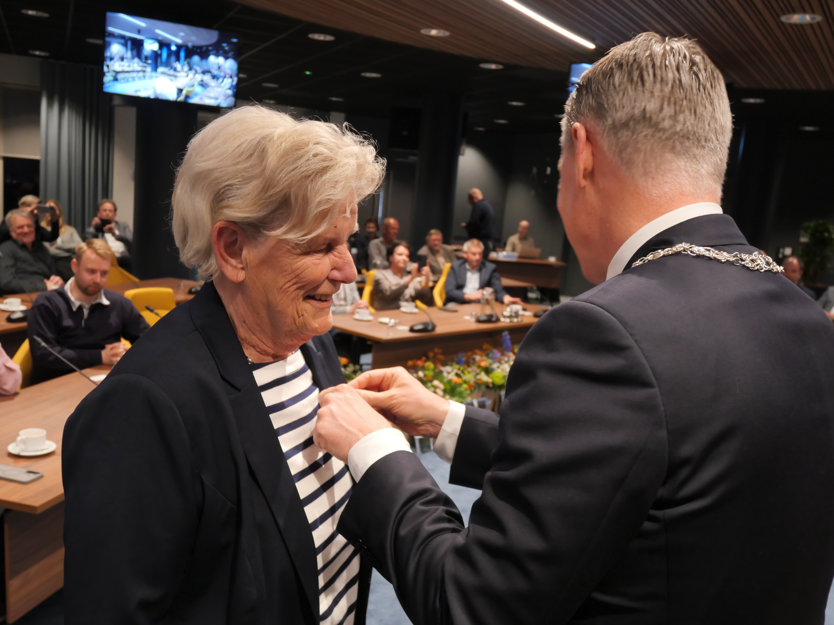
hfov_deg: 56.8
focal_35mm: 32
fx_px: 771
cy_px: 330
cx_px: 404
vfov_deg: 44.1
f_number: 3.8
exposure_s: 1/60
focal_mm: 15
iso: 1250
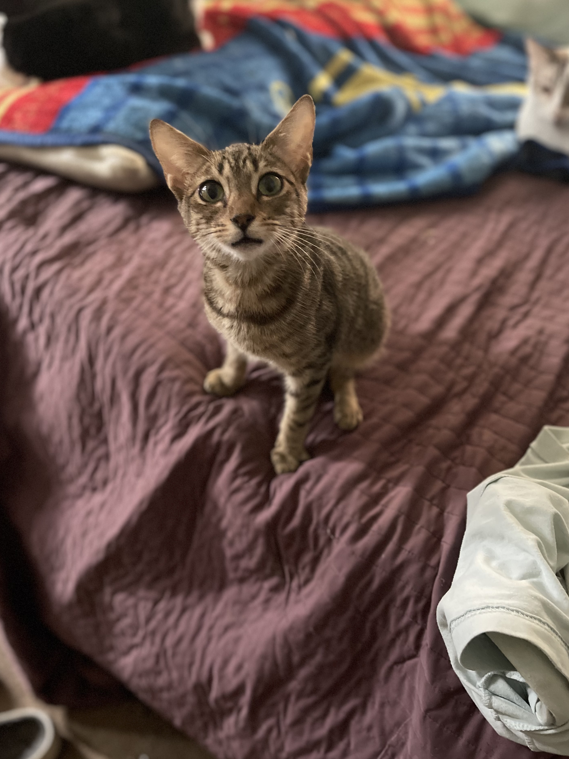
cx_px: 270
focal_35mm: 28
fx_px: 614
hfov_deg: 49.7
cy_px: 401
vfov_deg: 63.4
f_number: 1.6
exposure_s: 1/30
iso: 800
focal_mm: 5.1
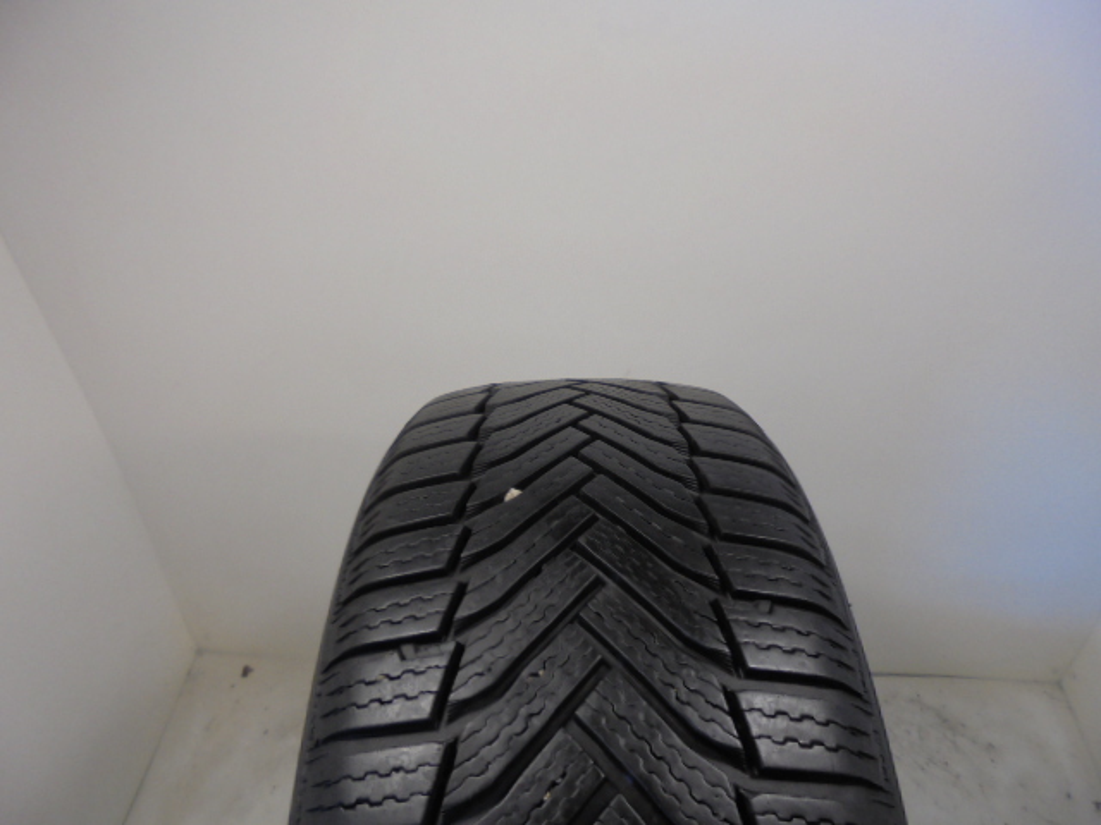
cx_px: 550
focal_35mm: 26
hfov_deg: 67.3
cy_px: 412
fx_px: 827
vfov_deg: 53.1
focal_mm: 4.6
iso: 100
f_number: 3.5
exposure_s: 1/40
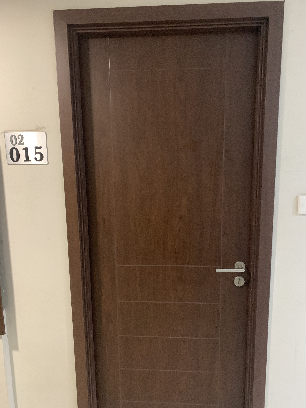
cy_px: 204
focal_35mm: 26
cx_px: 153
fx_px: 306
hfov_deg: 53.1
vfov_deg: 67.3
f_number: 1.8
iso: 800
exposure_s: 1/30
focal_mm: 4.25
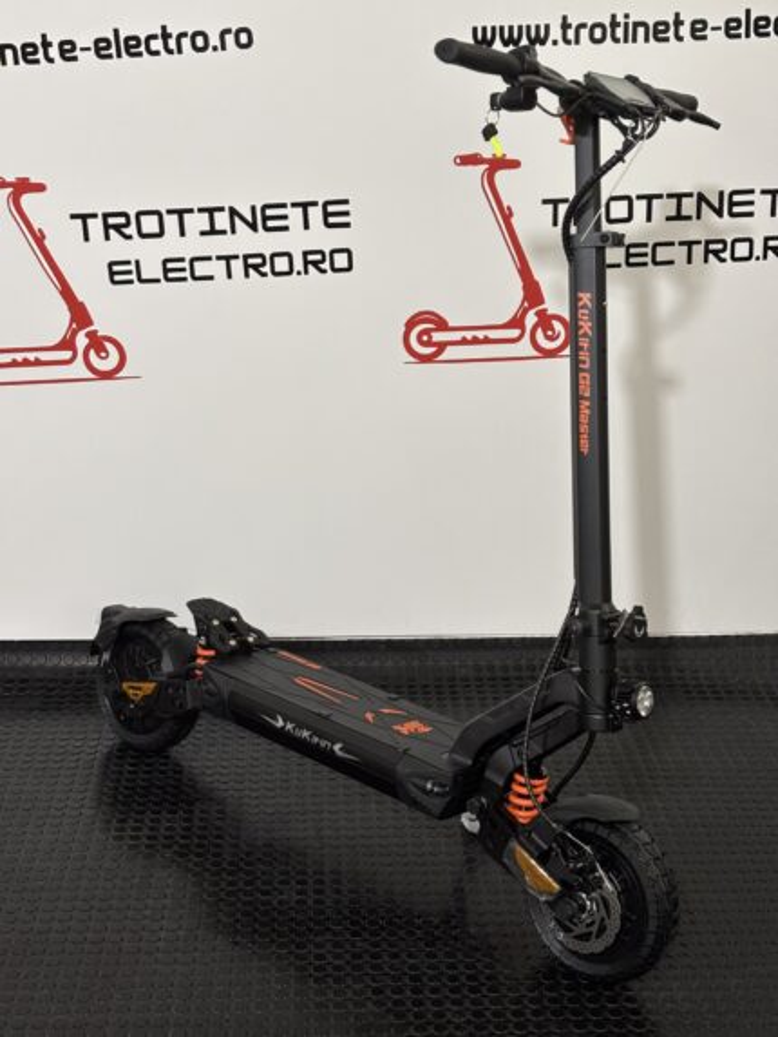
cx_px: 389
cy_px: 518
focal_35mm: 52
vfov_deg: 36.8
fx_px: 1558
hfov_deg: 28.0
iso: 200
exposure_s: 1/40
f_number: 1.6
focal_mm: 5.96
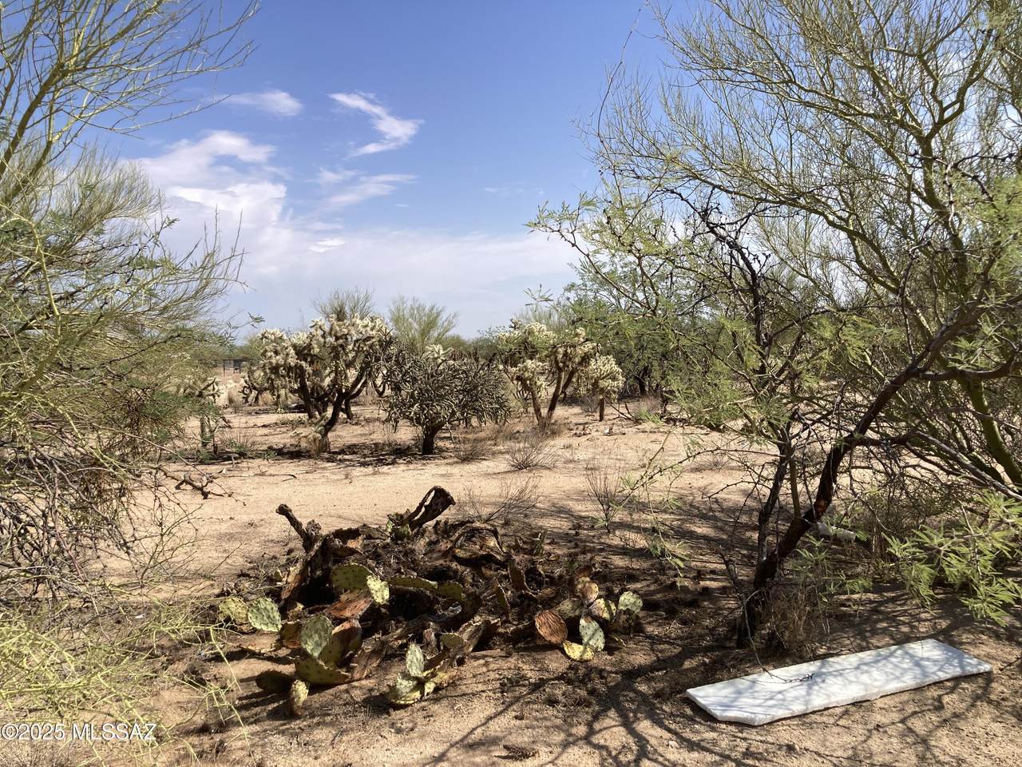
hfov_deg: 63.4
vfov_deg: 49.7
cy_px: 384
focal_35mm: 28
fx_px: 827
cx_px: 511
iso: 20
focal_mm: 3.99
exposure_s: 1/2288
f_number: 1.8
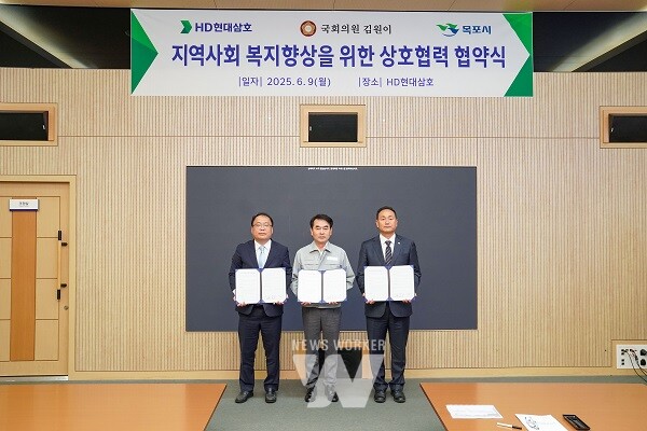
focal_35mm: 31
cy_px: 216
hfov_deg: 60.3
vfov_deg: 42.3
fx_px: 557
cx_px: 324
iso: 3200
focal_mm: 31
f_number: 4
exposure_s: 1/160
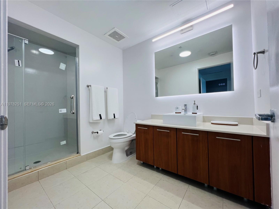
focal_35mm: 13
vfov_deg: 89.9
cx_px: 140
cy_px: 104
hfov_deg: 106.2
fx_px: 105
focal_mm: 1.57
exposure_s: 1/120
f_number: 1.8
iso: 50
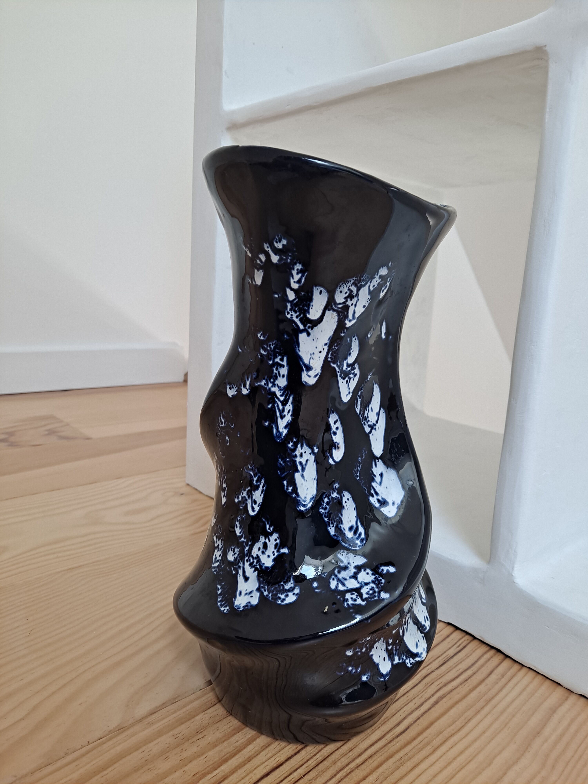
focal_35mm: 25
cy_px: 392
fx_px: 566
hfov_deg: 54.9
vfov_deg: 69.4
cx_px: 294
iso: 80
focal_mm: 4.6
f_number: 2
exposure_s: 1/50
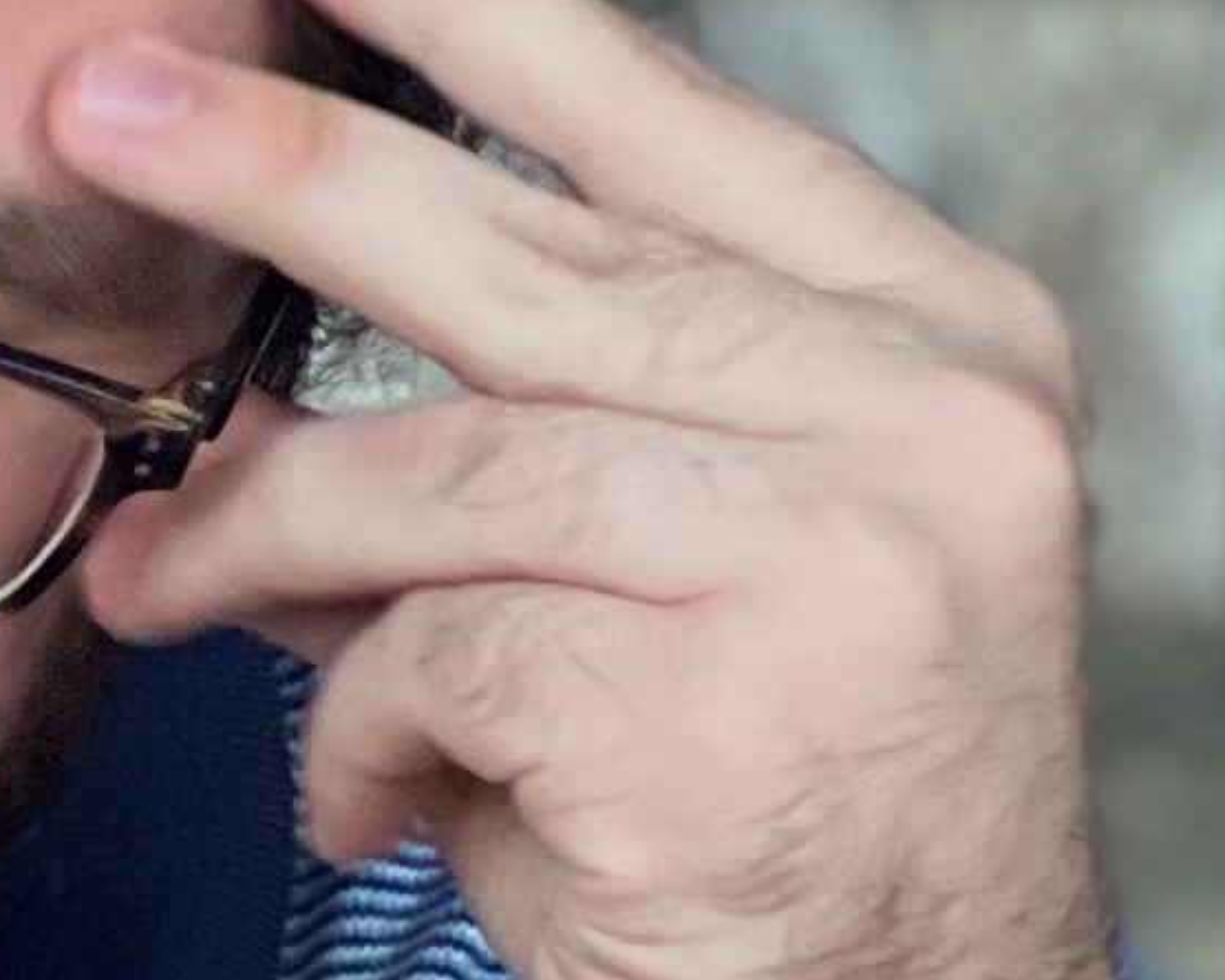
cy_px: 823
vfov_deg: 2.8
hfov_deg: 3.4
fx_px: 19795
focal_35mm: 546
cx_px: -3167
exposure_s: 1/60
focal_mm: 9
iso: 160
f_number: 2.8
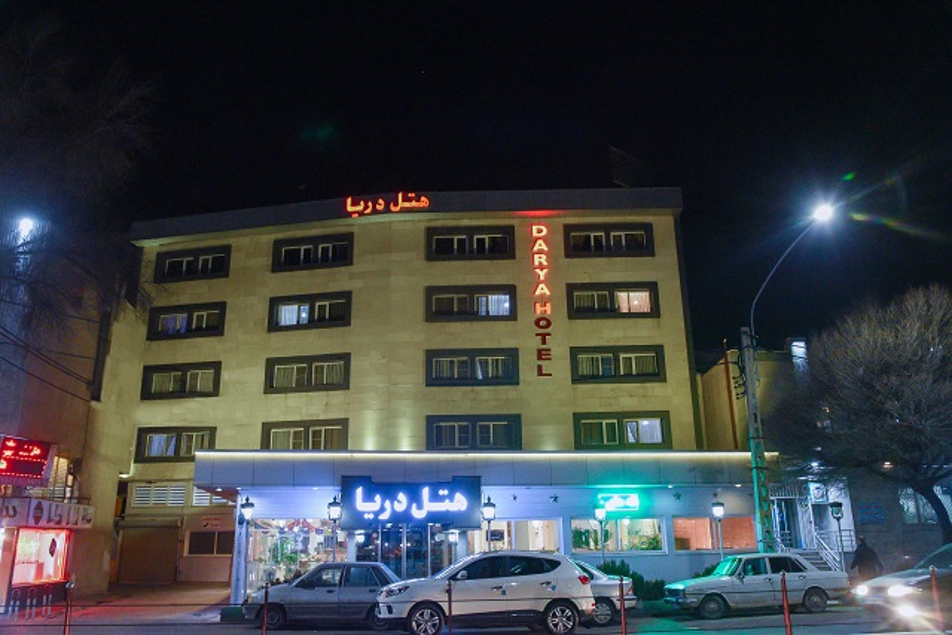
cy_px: 318
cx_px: 476
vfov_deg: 46.4
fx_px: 741
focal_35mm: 28
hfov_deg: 65.5
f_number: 6.3
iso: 8000
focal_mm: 28
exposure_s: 1/50
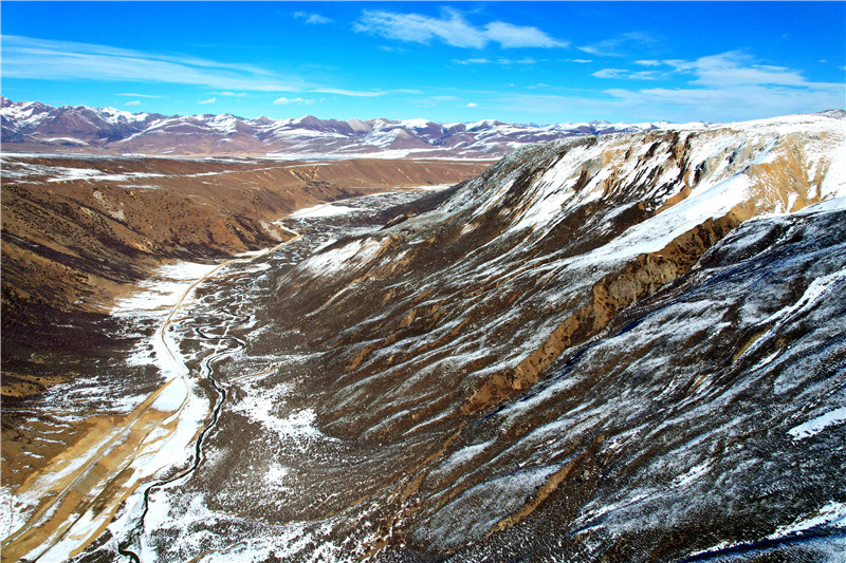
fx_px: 517
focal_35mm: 22
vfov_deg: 57.2
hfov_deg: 78.6
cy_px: 282
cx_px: 423
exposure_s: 1/4000
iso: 140
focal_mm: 8.38
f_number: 2.8
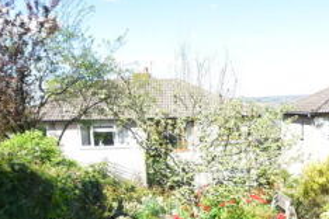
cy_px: 187
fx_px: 384
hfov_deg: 44.6
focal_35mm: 42
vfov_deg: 30.8
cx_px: 252
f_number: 10
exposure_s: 1/250
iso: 400
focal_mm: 10
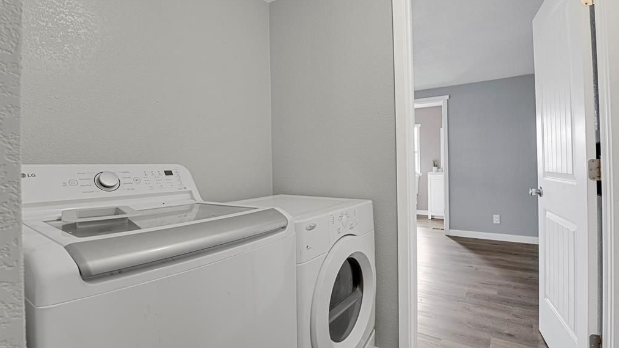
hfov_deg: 92.7
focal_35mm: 18
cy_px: 161
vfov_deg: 61.0
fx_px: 295
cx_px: 310
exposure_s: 2.5
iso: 250
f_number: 8
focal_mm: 17
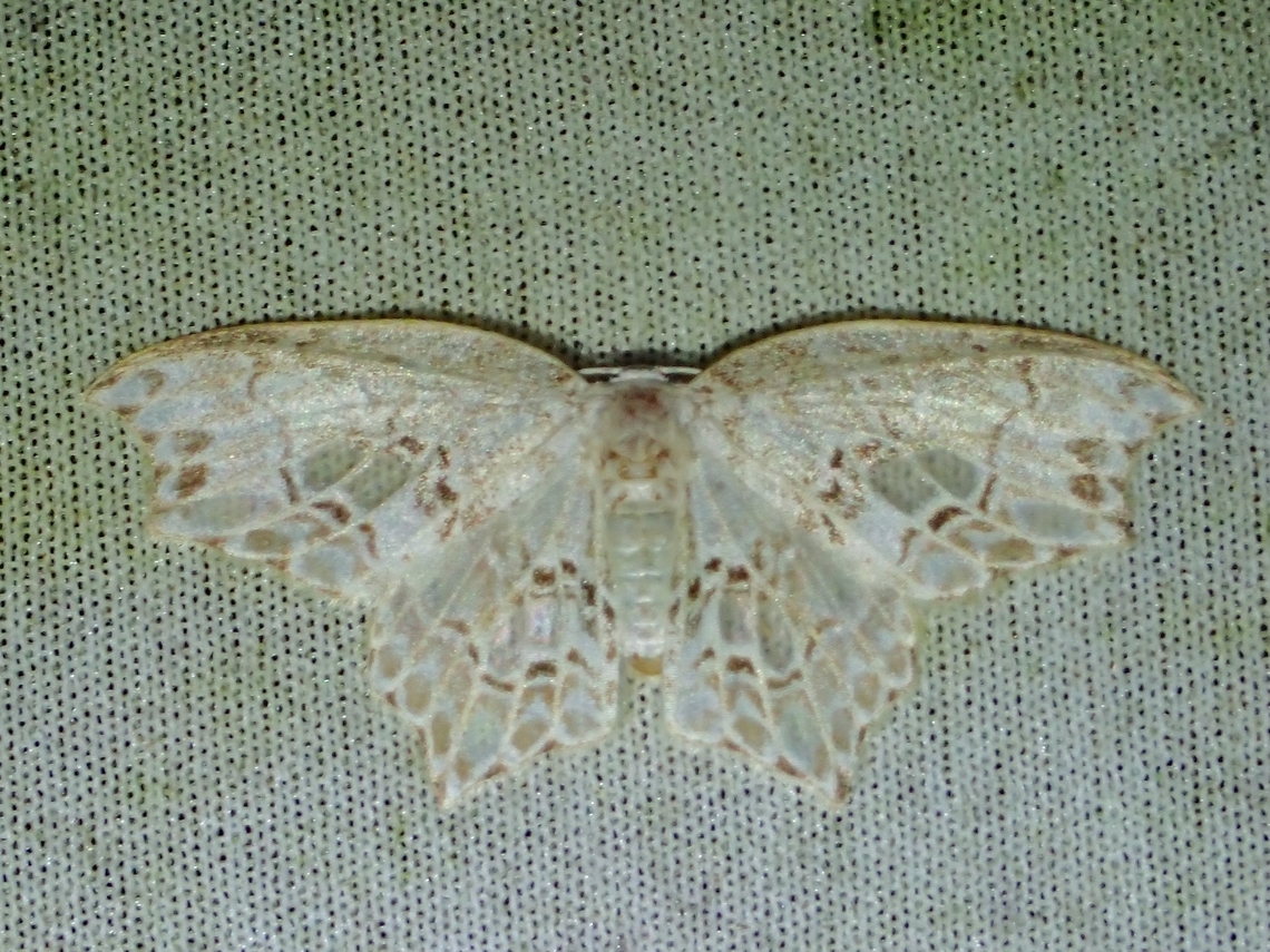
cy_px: 476
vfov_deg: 14.8
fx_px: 3669
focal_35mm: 100
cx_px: 635
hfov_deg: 19.6
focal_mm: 18
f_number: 6.3
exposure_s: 1/250
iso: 200
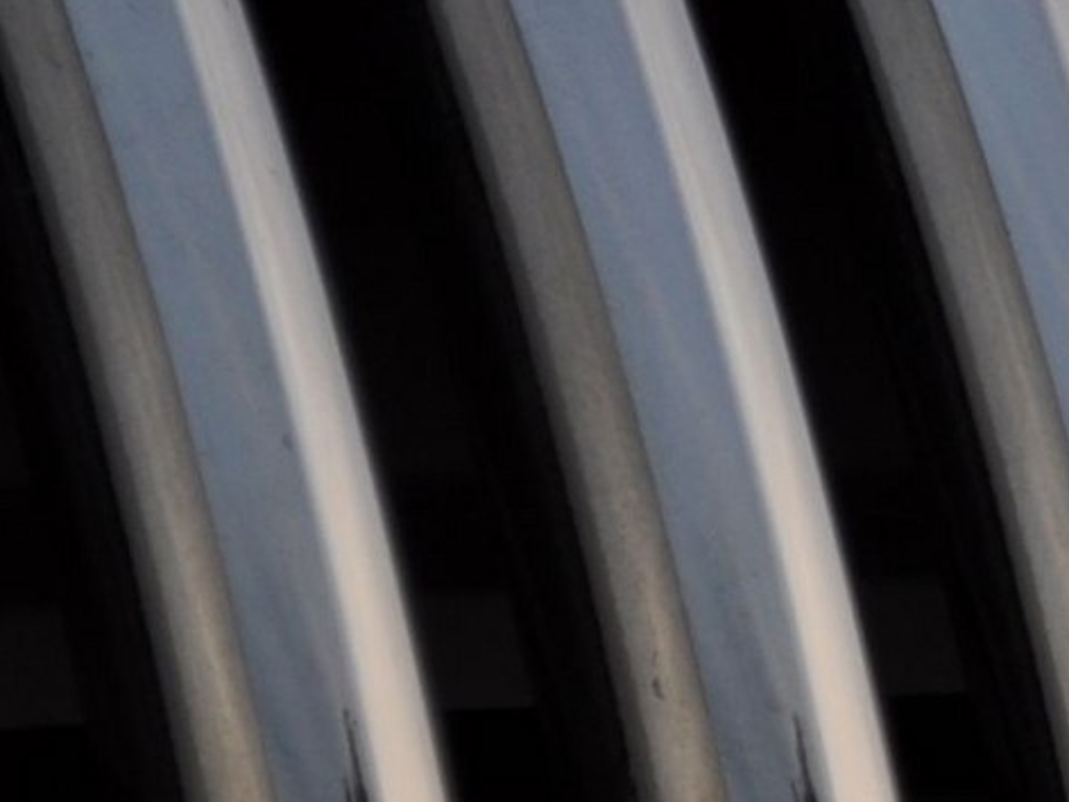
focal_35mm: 420
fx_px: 12956
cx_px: 2281
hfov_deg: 4.6
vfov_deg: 3.5
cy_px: 246
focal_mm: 55
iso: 200
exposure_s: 1/125
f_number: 5.6
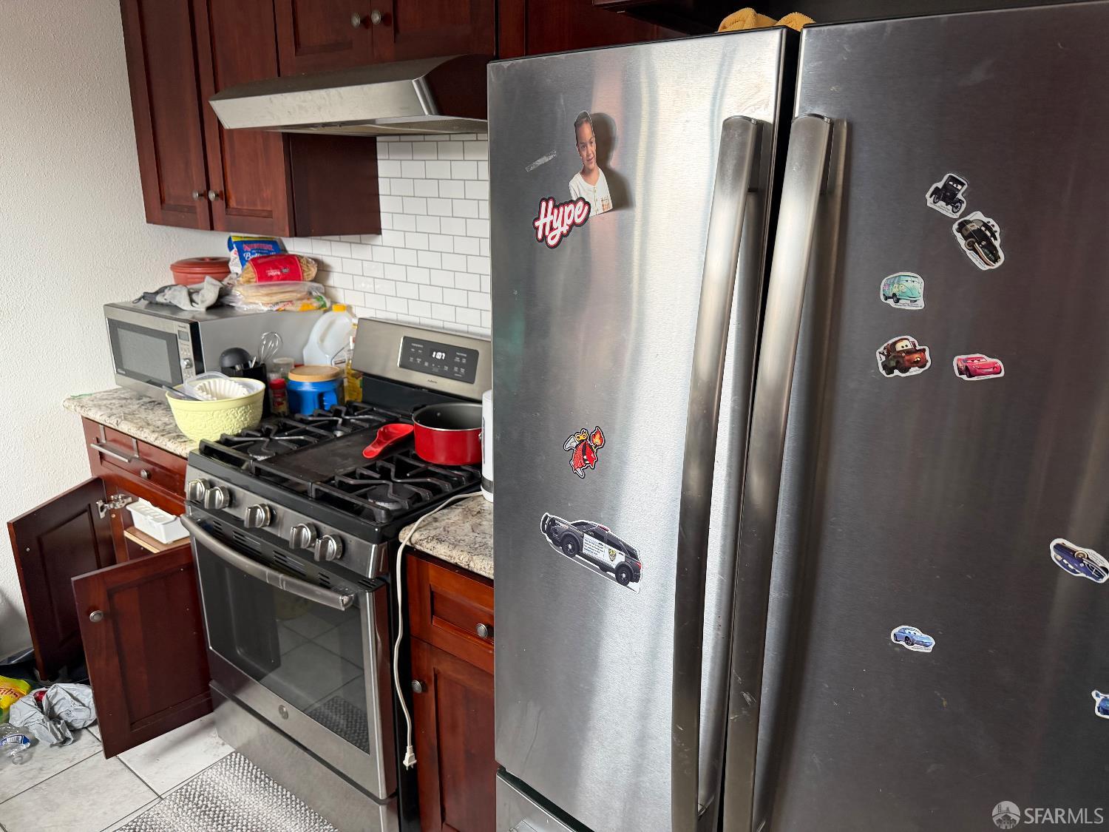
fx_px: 769
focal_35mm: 24
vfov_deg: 56.8
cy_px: 416
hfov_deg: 71.6
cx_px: 554
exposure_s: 1/60
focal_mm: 6.76
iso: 200
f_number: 1.78
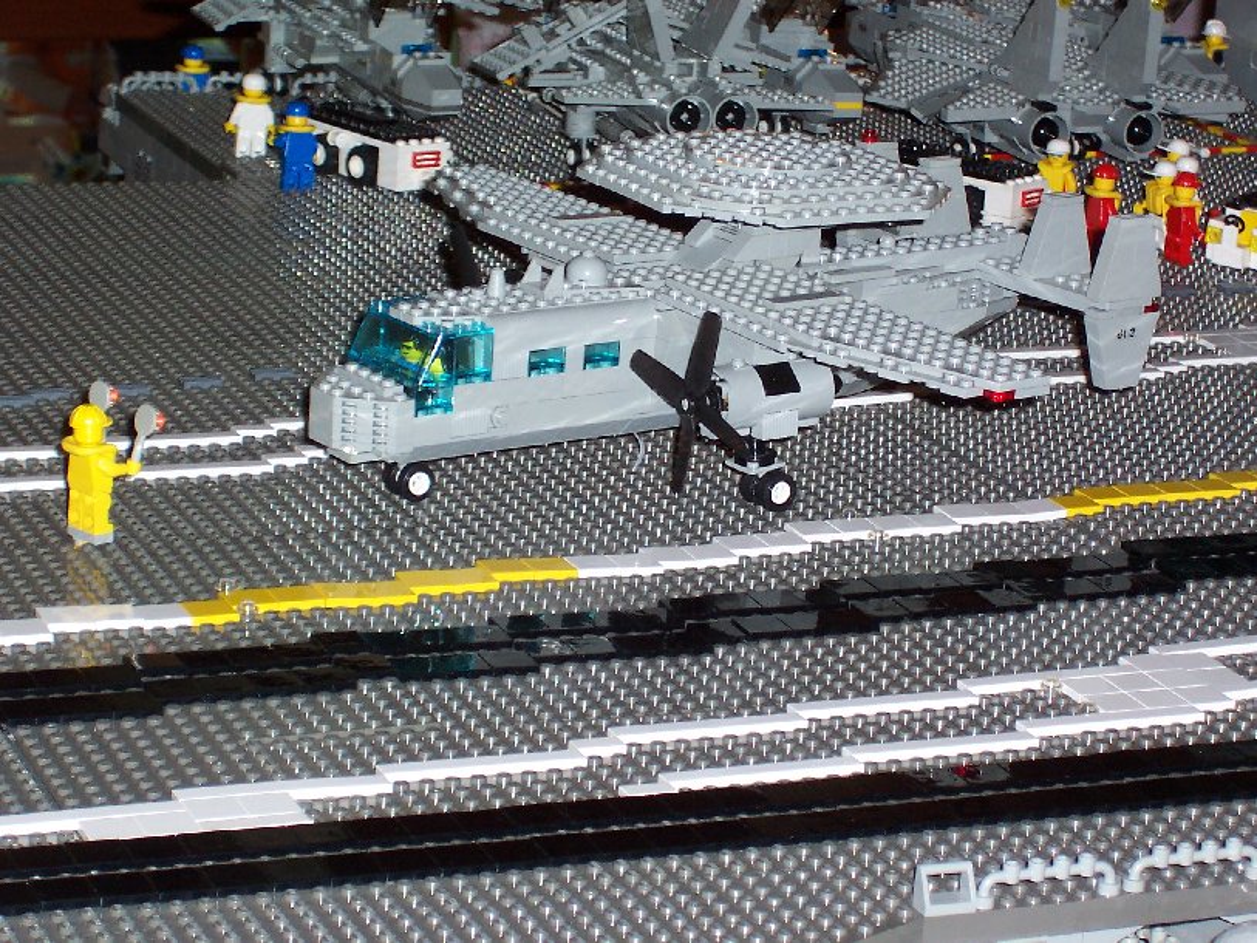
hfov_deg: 17.7
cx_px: 628
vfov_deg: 13.3
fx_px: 4031
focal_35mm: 111
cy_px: 472
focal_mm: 16.8
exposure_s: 1/90
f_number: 4.8
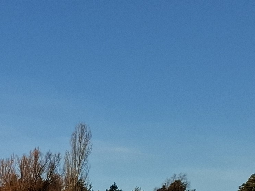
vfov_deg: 10.4
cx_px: -243
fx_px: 928
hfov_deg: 13.5
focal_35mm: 126
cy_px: 441
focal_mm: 5.54
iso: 50
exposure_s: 1/811
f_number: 1.8
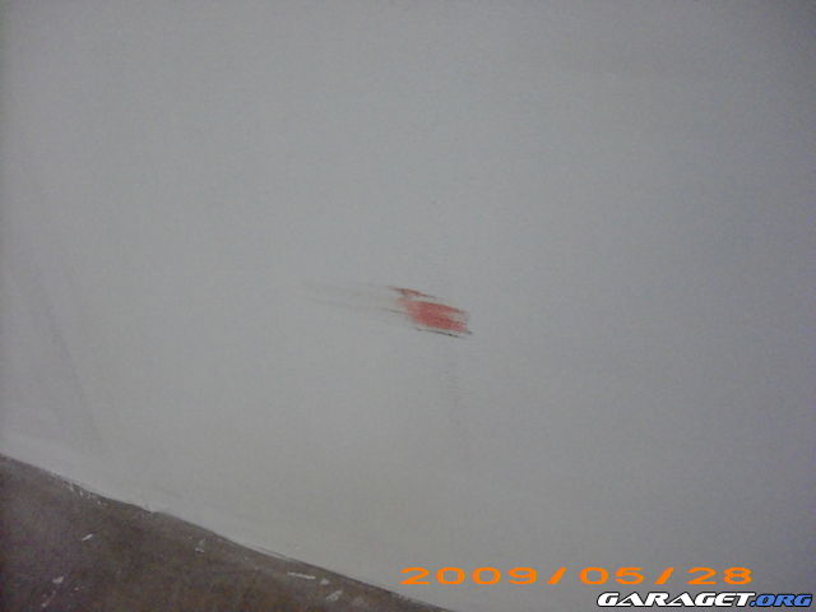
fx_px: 872
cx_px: 408
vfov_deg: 38.7
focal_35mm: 37
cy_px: 306
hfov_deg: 50.1
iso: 1250
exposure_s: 1/40
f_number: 2.7
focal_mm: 6.2
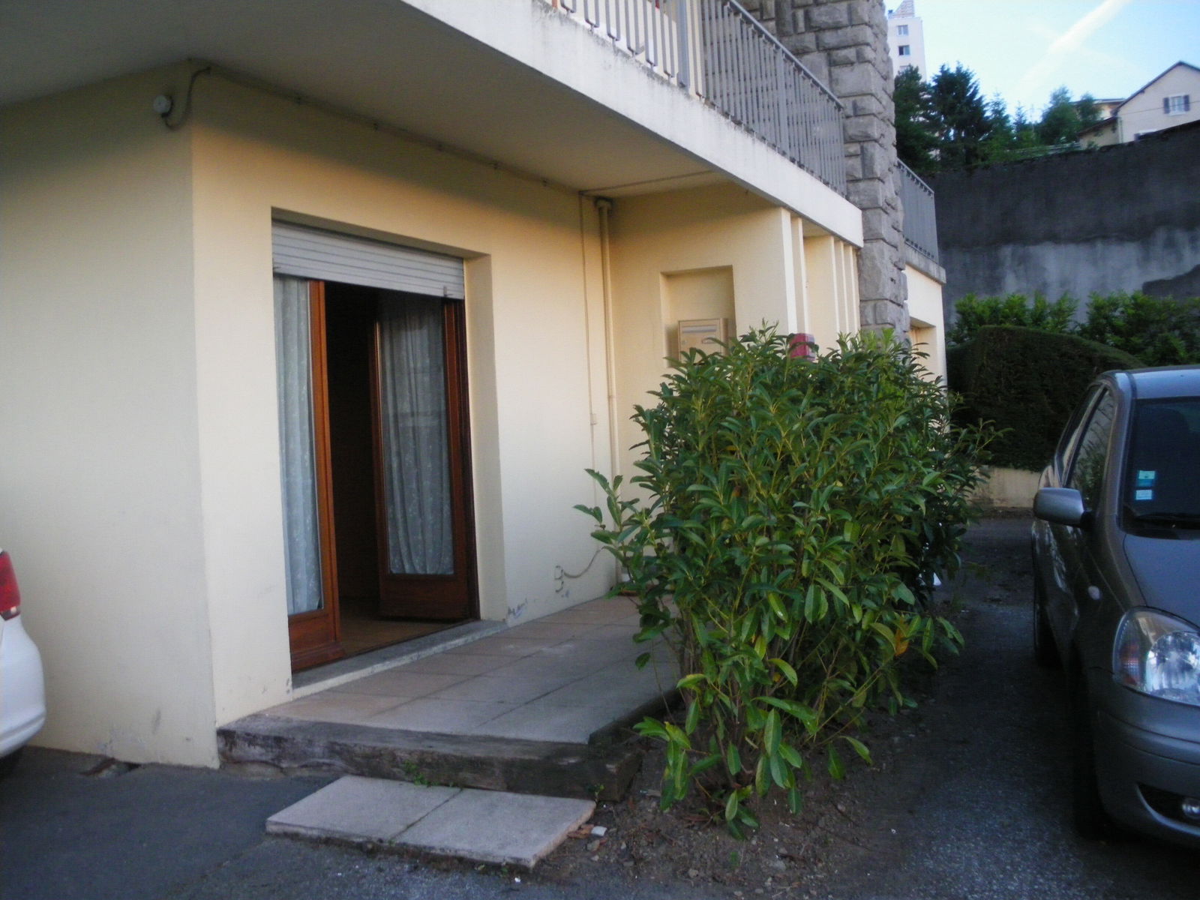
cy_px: 450
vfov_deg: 39.7
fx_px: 1248
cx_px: 600
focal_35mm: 36
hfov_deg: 51.4
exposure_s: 1/50
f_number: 3.5
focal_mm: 6.3
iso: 400
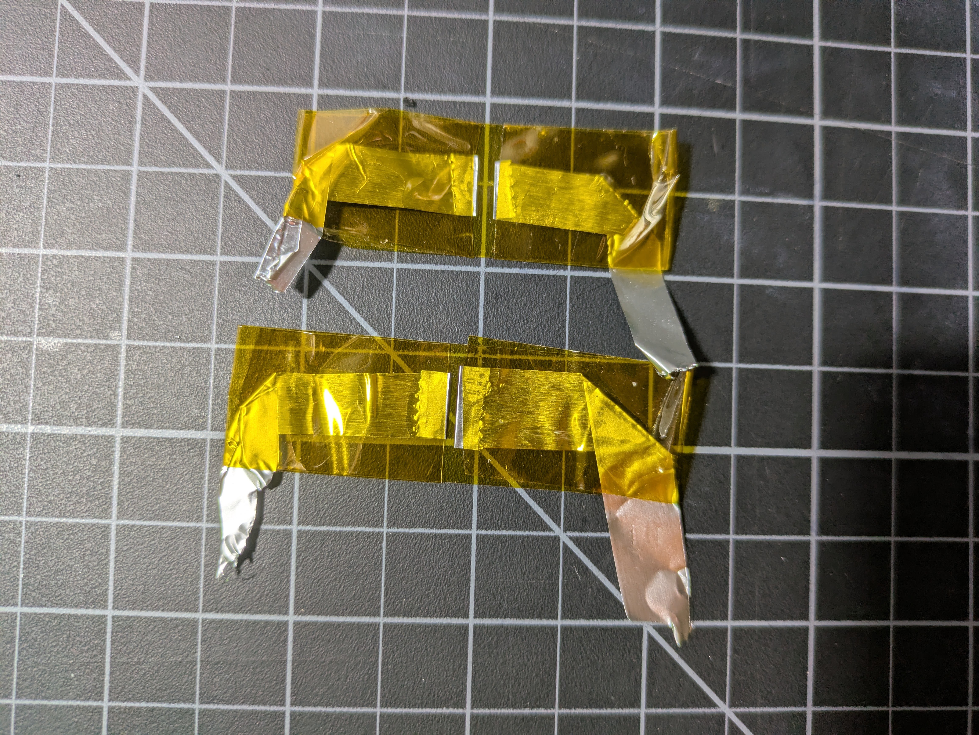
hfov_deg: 69.4
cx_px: 490
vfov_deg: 54.9
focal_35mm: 25
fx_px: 707
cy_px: 368
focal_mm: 5.43
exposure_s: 1/120
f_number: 1.89
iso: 77
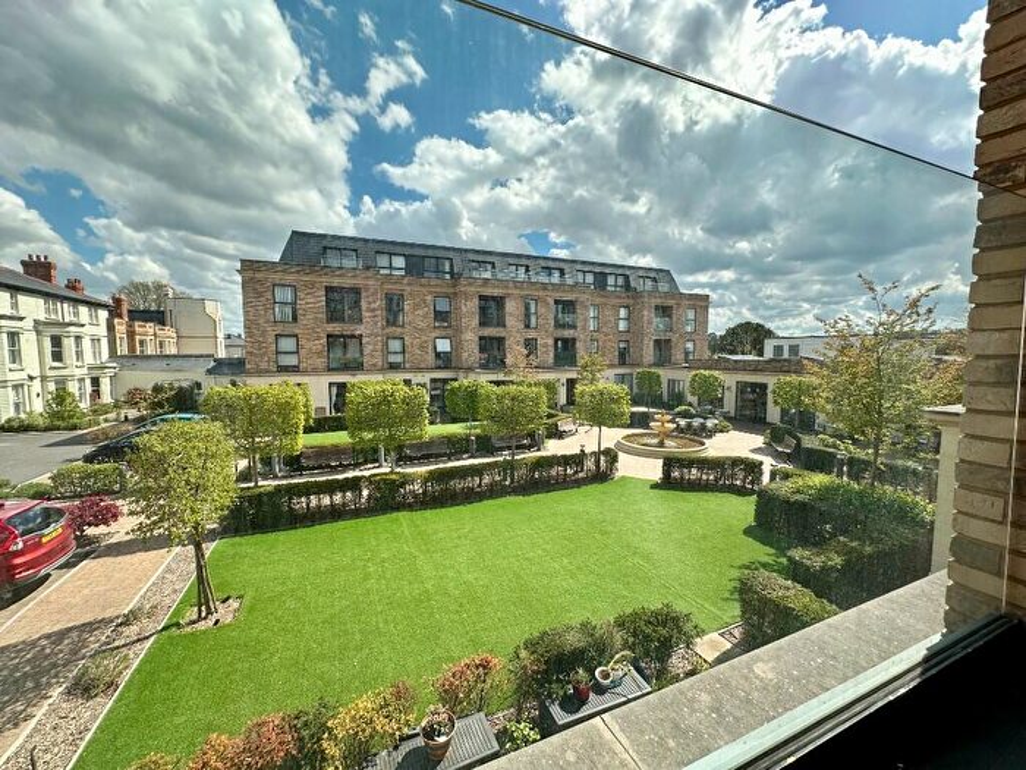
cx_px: 513
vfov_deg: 85.7
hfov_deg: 102.1
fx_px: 415
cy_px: 385
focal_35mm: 14
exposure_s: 1/910
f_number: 2.2
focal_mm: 2.22
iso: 40
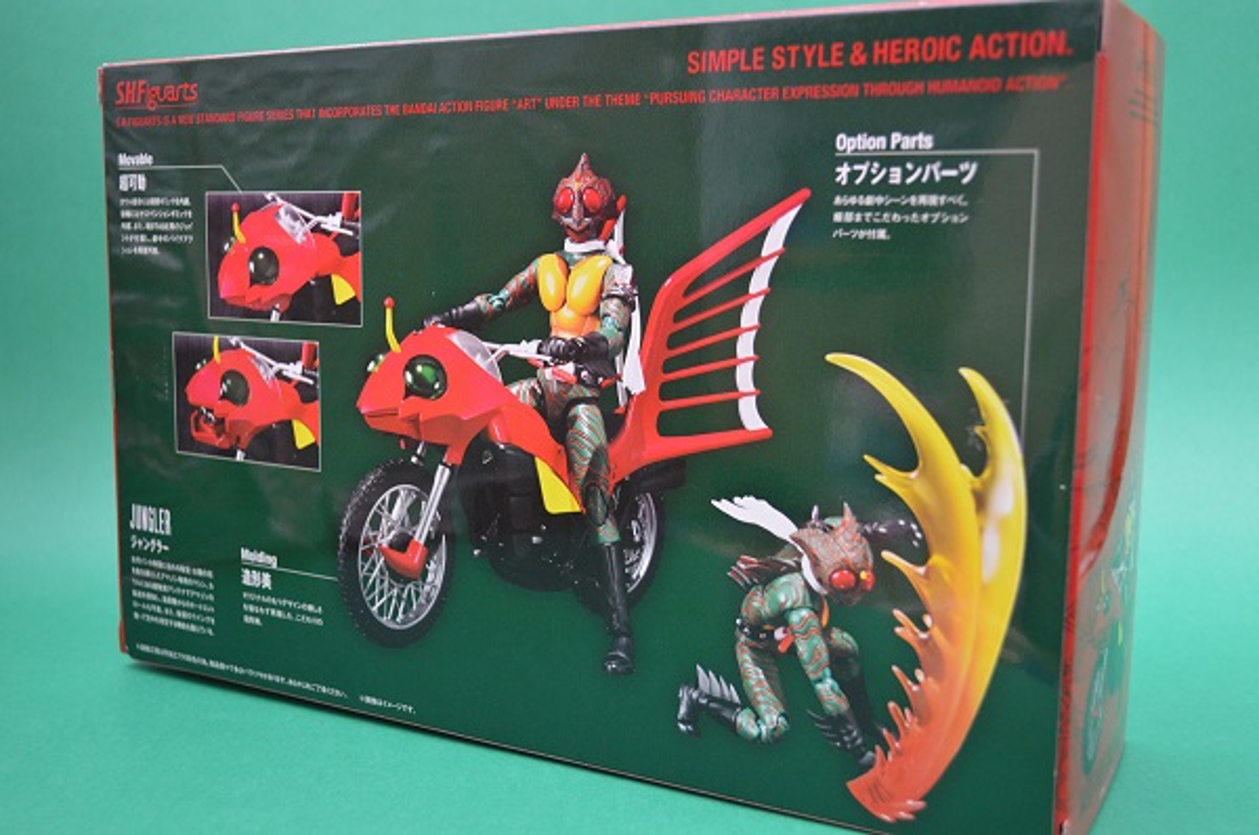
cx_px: 630
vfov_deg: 34.1
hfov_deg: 49.6
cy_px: 418
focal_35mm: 39
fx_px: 1362
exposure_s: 1/13
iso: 800
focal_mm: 26
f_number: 4.2
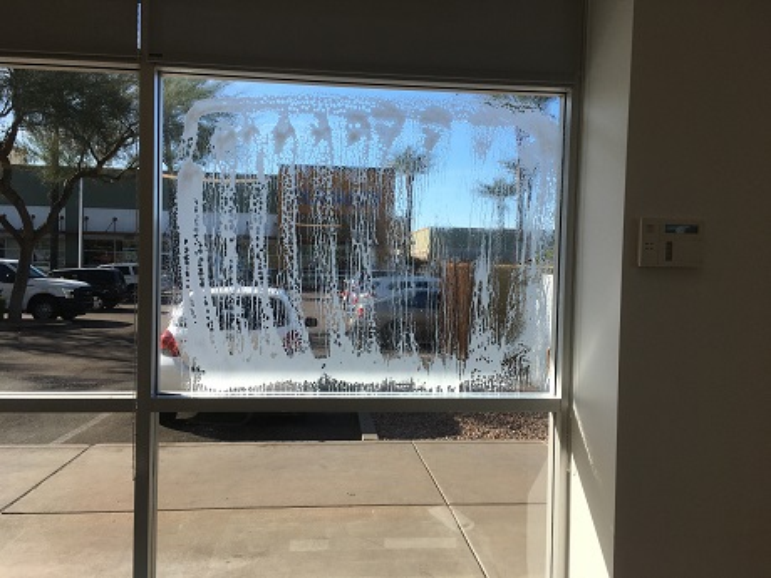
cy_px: 289
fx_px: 646
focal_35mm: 29
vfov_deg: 48.2
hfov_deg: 61.7
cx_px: 386
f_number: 2.2
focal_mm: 4.15
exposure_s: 1/864
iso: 25
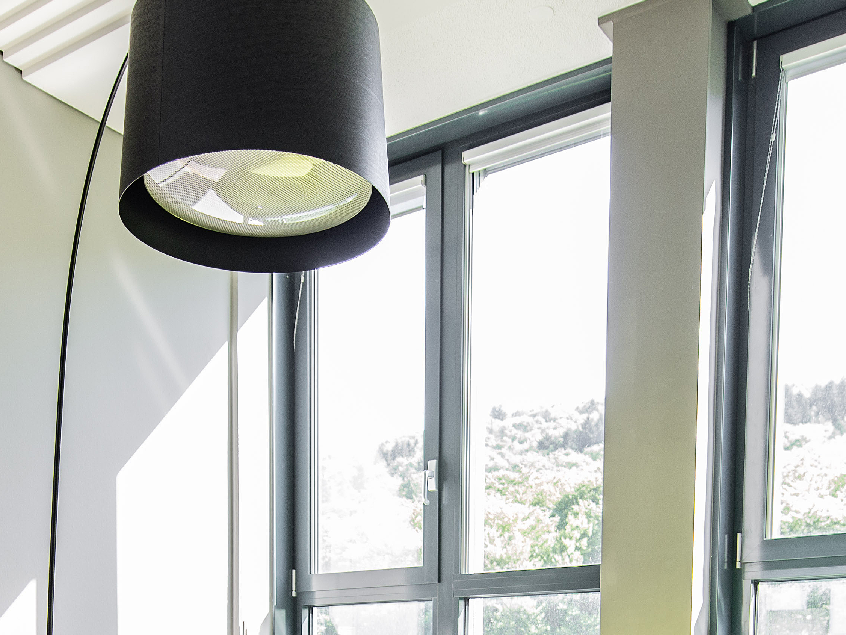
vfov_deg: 28.4
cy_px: 773
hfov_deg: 42.8
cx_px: 350
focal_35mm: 44
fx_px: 1075
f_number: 2.8
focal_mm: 14
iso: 200
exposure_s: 1/100
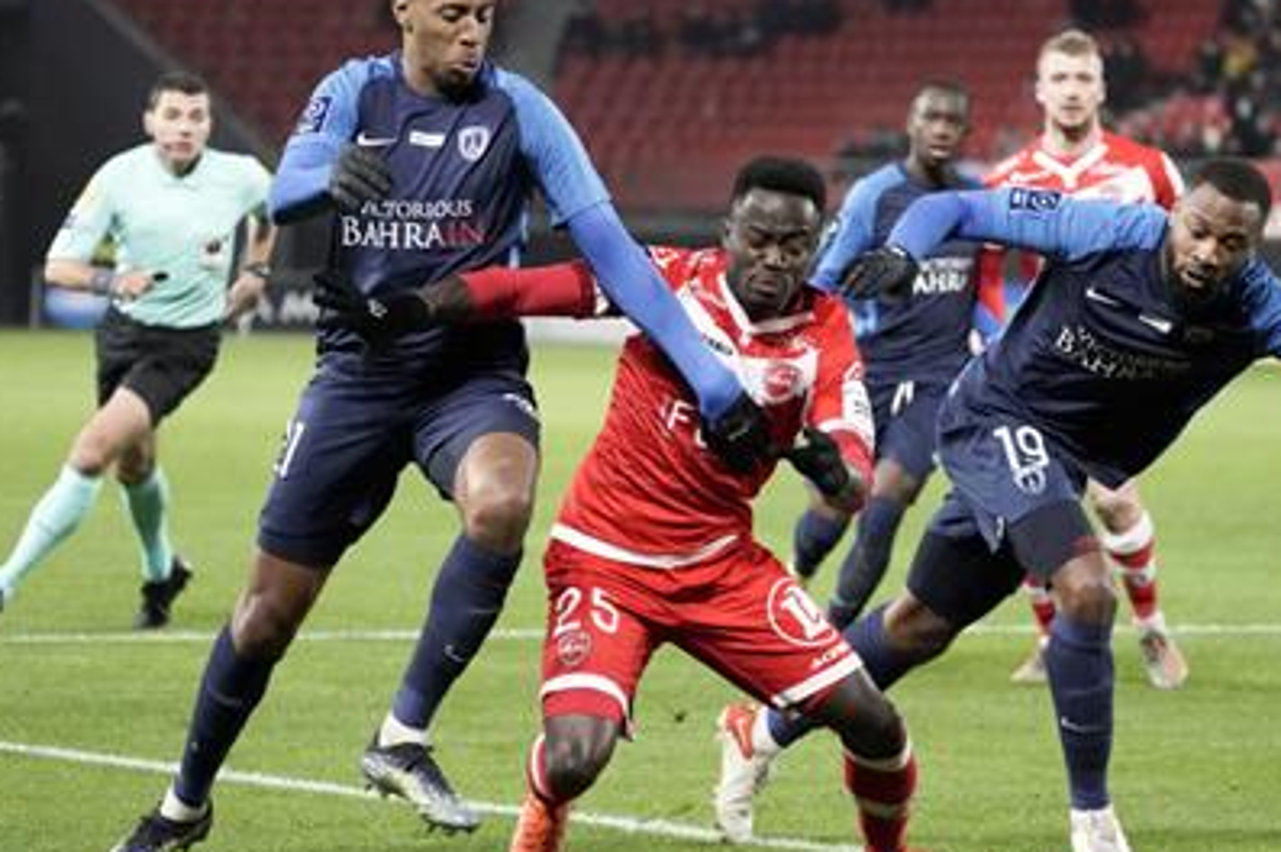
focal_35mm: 252
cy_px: 402
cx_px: 681
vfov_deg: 5.4
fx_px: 8959
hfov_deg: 8.2
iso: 8000
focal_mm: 200
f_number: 5.6
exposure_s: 1/1000
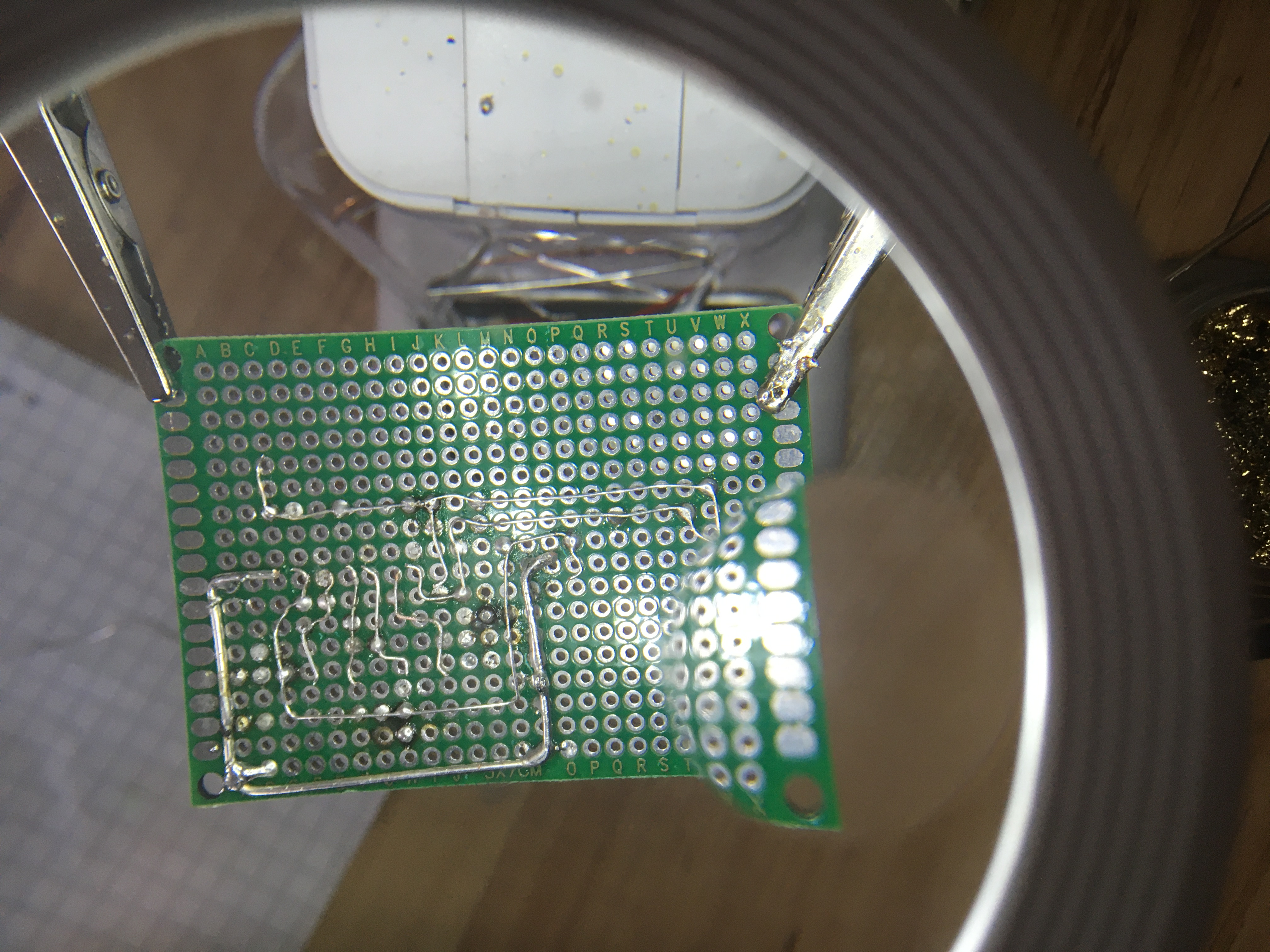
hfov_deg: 61.7
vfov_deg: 48.2
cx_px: 635
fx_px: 1064
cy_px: 476
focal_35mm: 29
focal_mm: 4.15
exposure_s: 1/33
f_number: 2.2
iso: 50
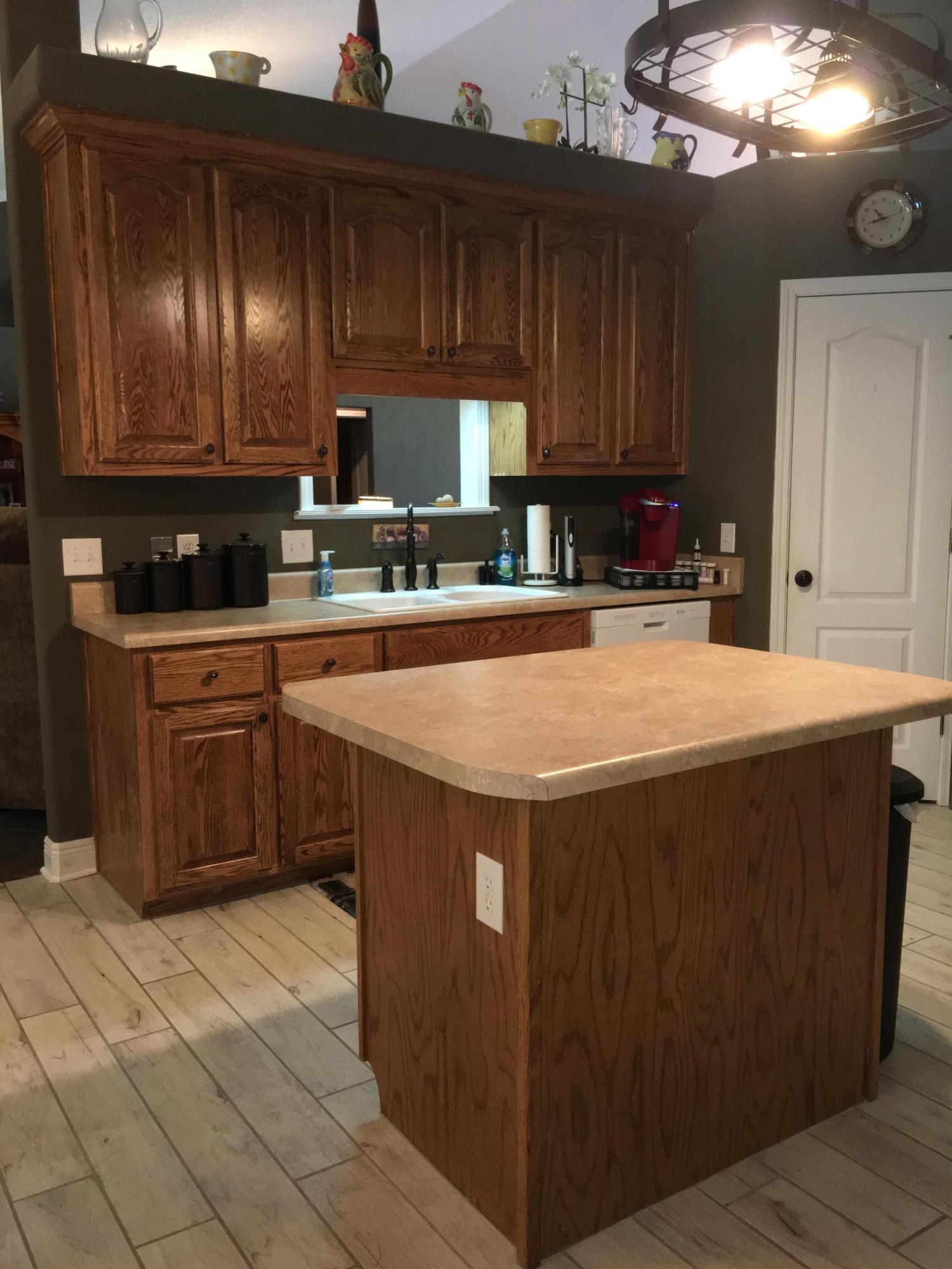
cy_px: 634
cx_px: 476
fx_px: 1063
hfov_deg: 48.2
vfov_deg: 61.7
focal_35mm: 29
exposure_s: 1/20
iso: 125
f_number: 2.2
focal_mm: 4.15
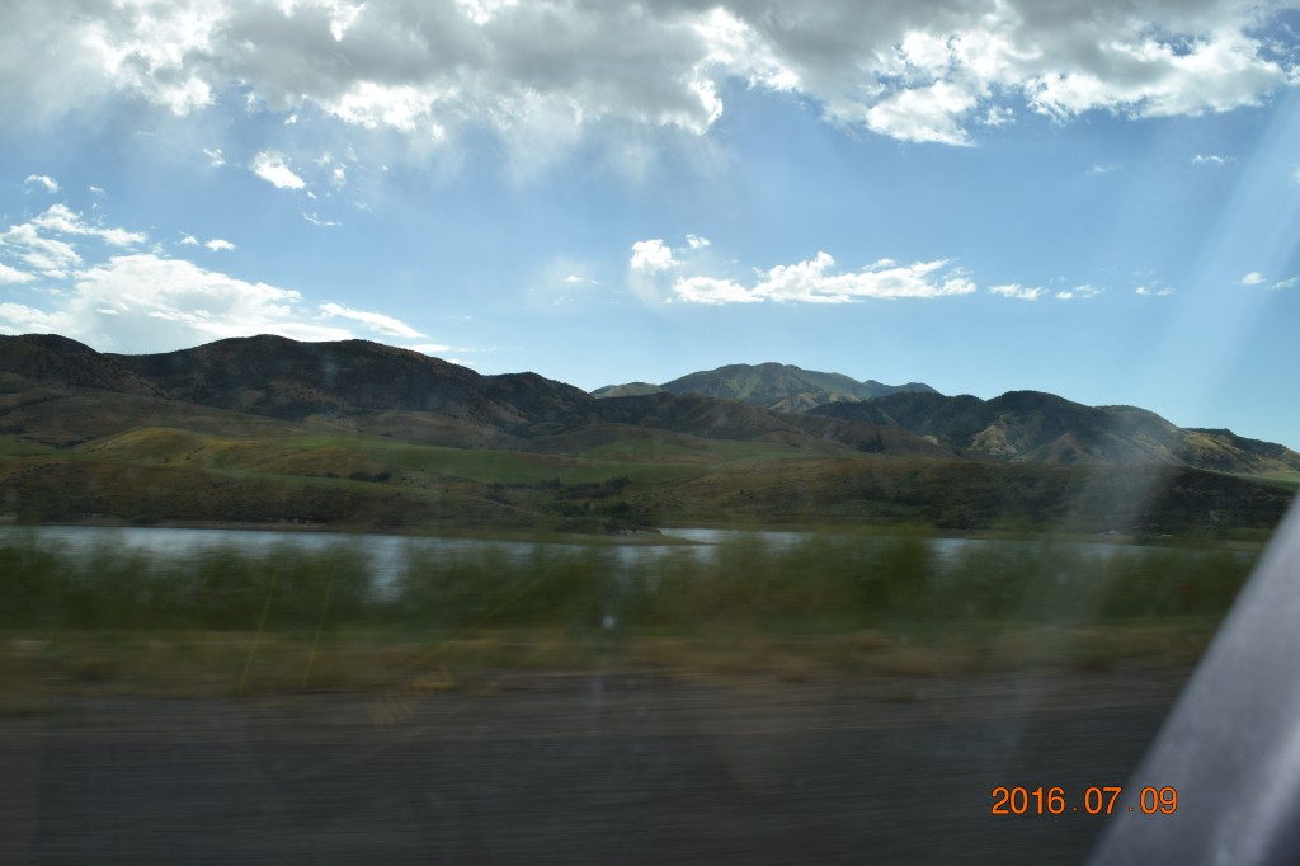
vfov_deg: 47.9
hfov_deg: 67.4
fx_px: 975
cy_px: 433
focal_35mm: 27
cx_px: 650
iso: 100
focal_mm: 18
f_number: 10
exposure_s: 1/200
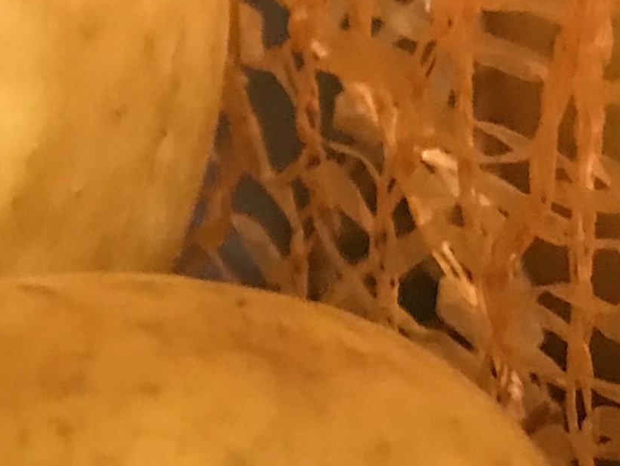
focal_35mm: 138
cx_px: -365
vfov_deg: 10.7
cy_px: 459
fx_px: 2472
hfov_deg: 13.3
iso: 80
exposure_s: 1/7
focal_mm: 3.99
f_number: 1.8
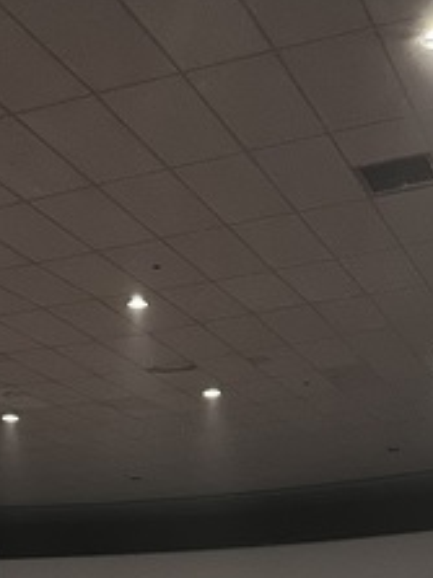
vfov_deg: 24.0
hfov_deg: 21.3
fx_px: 1152
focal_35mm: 69
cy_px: 793
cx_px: 197
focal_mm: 6.86
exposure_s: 1/12
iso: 1000
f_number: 1.78
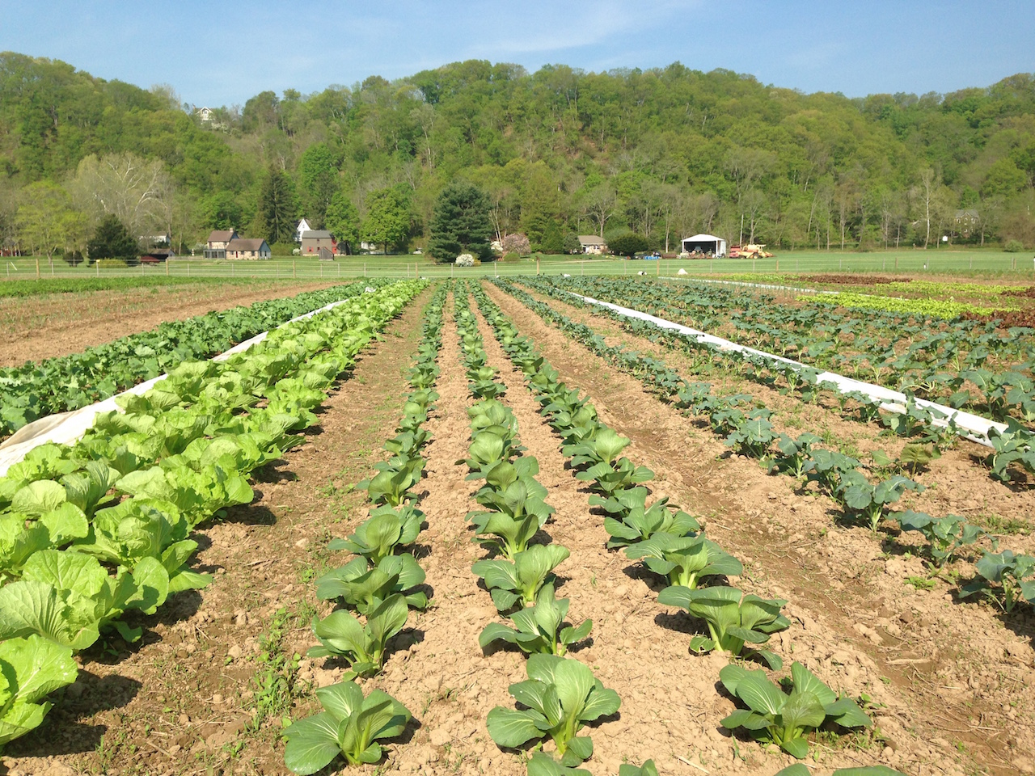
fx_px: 987
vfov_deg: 42.9
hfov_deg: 55.4
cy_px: 388
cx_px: 518
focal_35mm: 33
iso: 50
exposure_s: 1/1355
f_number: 2.4
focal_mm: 4.12
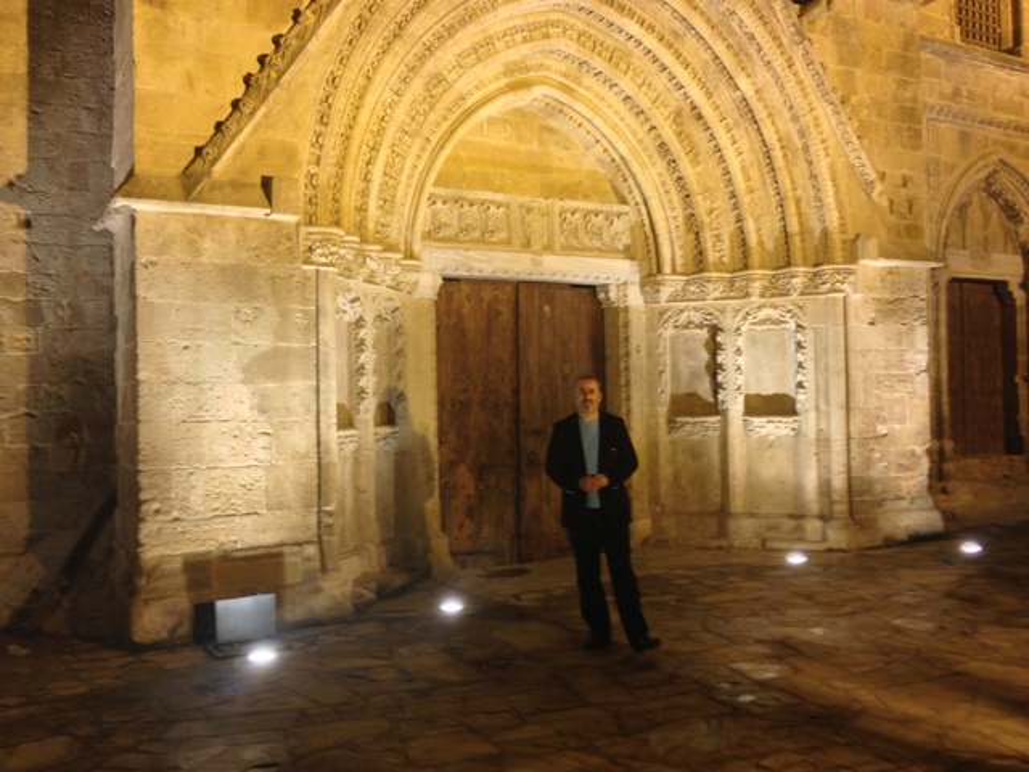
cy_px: 386
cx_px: 514
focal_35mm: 35
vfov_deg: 40.7
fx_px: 1040
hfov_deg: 52.6
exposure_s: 1/20
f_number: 2.4
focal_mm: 4.28
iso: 80
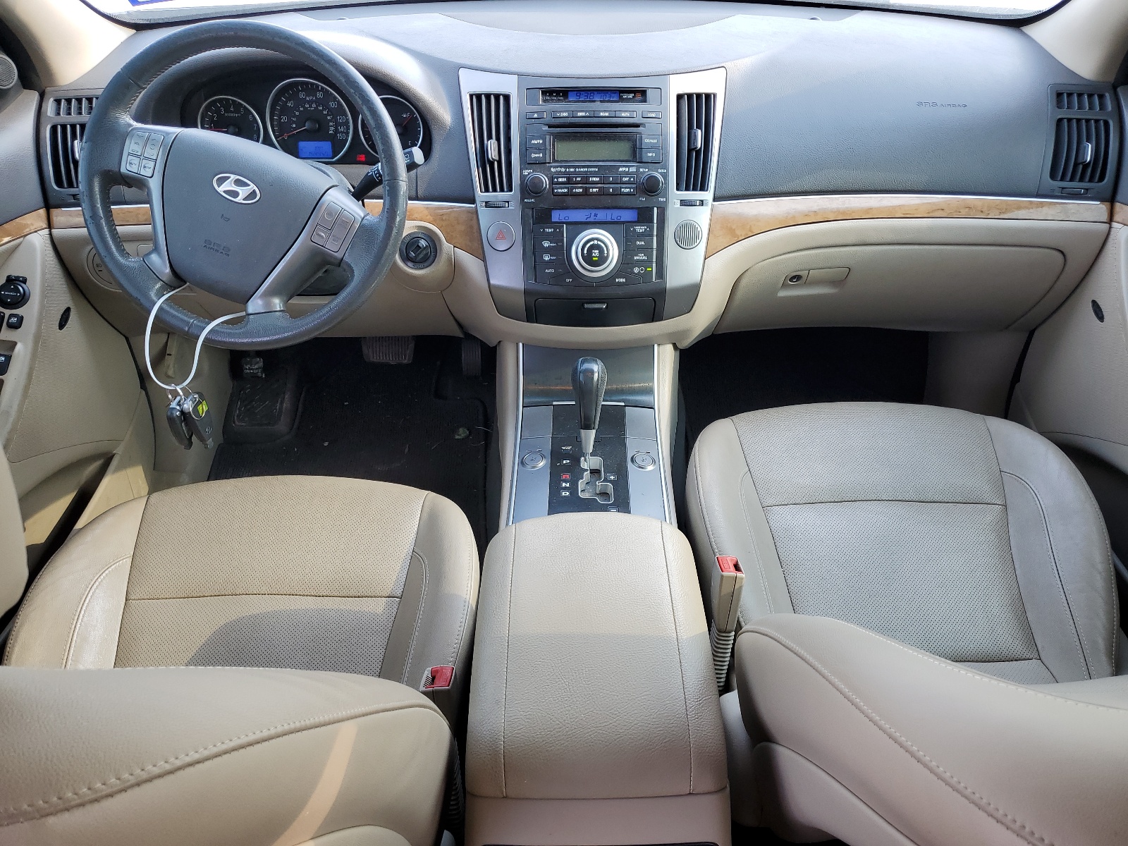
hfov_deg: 67.3
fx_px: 847
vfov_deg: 53.1
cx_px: 564
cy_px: 423
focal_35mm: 26
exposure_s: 1/120
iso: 53
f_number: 1.5
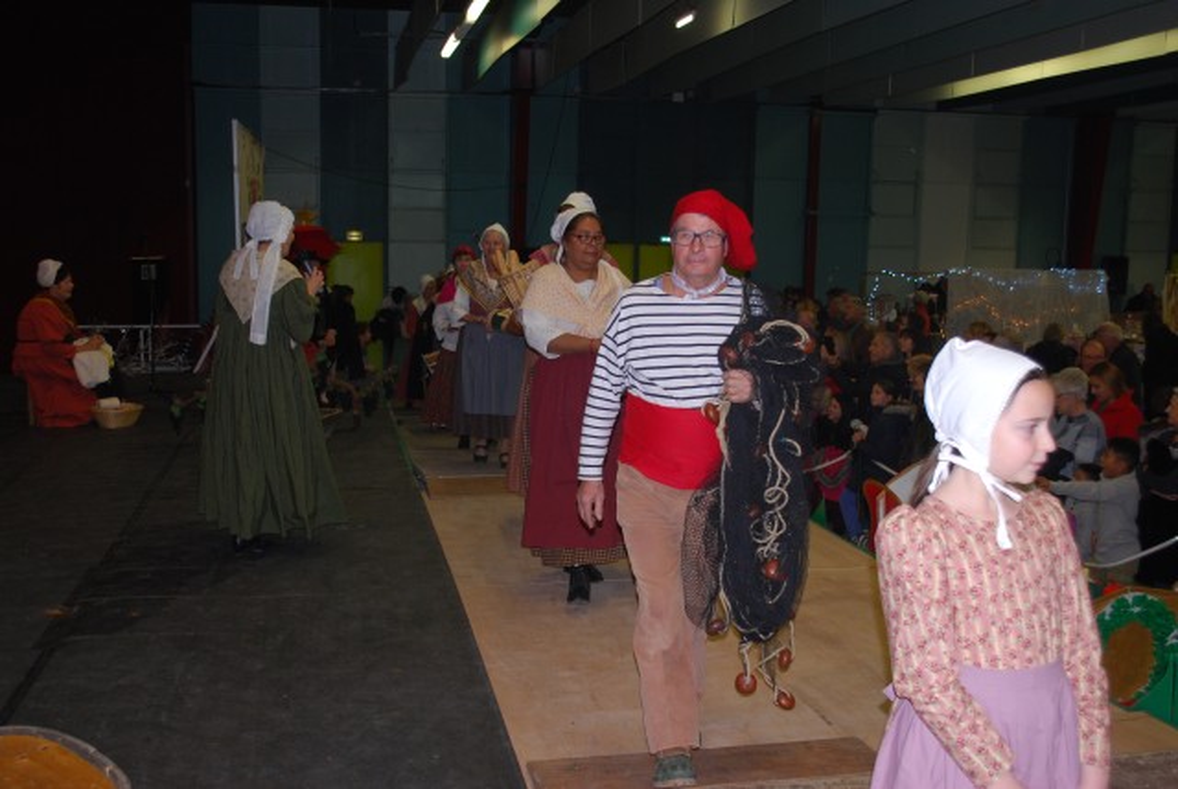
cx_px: 589
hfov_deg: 53.1
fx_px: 1180
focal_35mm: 36
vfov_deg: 37.0
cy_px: 394
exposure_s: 1/60
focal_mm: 24
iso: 220
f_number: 4.2
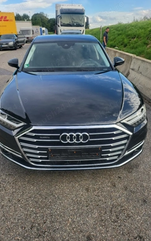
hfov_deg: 47.6
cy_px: 120
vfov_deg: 70.4
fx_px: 171
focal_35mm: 26
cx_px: 68
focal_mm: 5
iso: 40
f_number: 1.8
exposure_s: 1/667
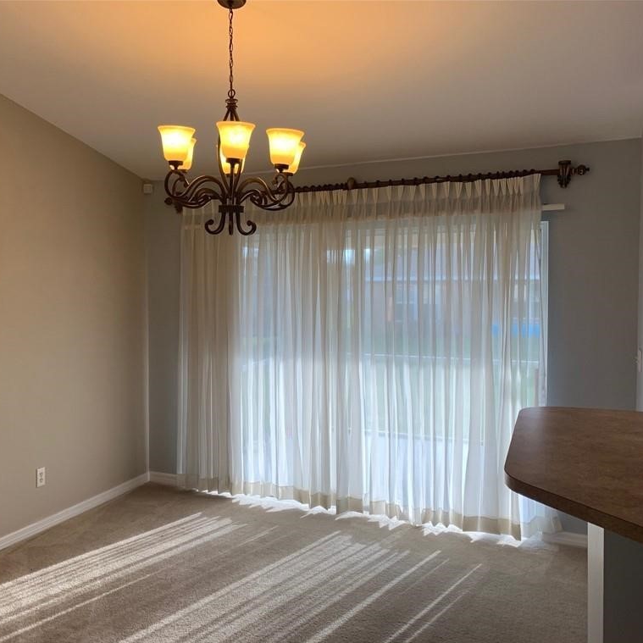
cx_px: 232
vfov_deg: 52.5
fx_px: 651
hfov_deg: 51.8
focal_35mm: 31
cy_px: 324
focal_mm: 4.25
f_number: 1.8
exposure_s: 1/120
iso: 50
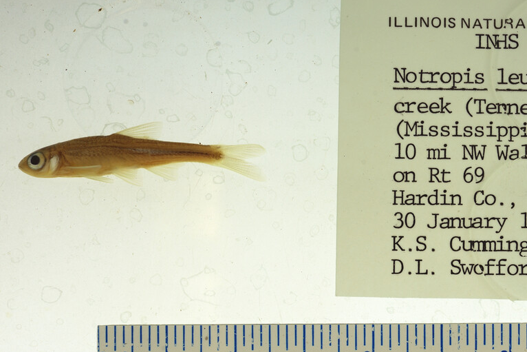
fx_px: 1376
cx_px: 369
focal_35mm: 94
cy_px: 241
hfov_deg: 21.6
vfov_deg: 14.5
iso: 100
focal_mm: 60
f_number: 10
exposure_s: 1/200
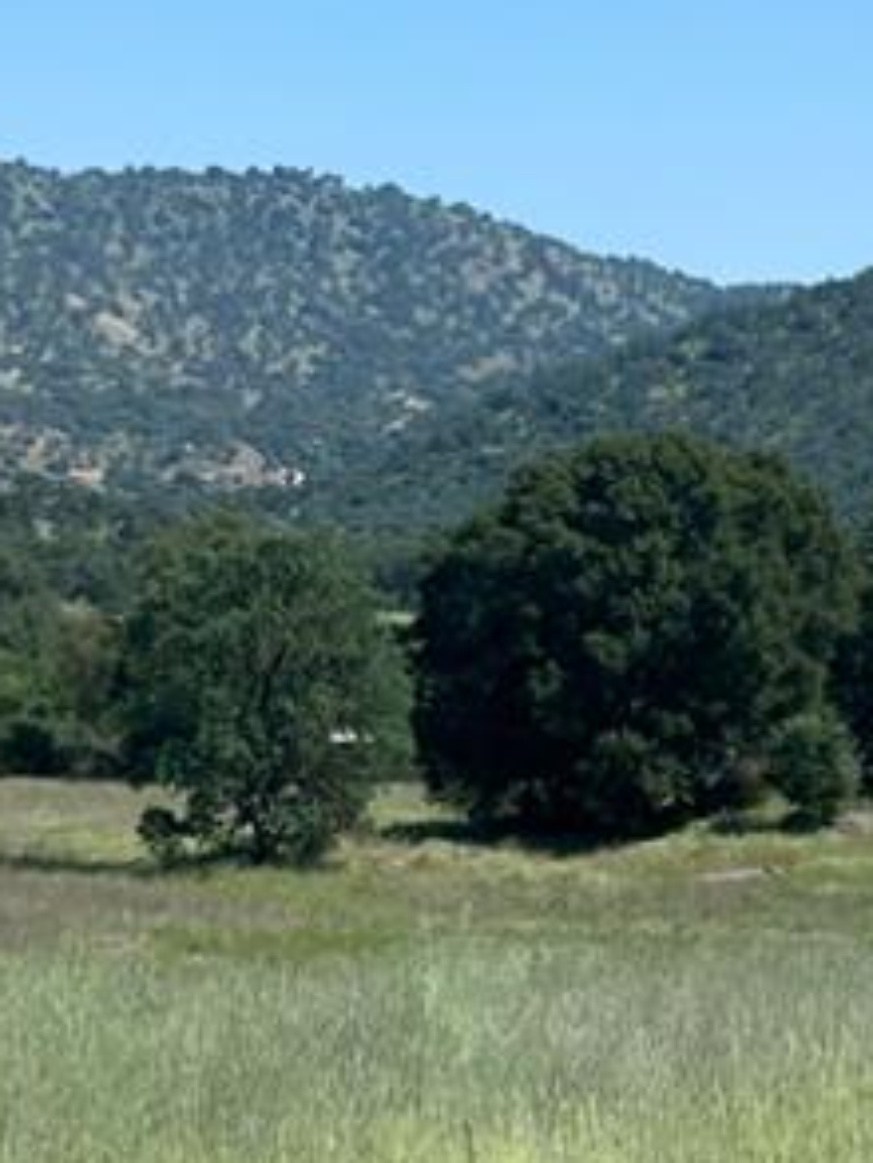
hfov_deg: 11.0
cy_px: 476
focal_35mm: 133
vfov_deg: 14.8
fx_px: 4469
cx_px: -89
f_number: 1.5
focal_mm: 5.7
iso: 50
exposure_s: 1/4630
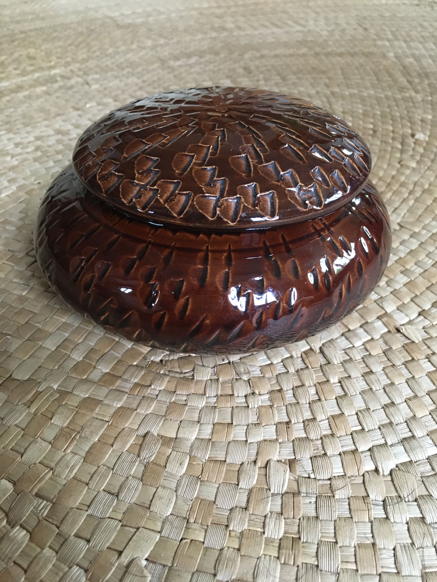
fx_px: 488
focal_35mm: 29
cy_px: 291
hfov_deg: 48.2
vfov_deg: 61.7
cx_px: 218
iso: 250
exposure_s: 1/17
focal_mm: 4.15
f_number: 2.2
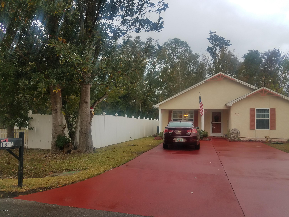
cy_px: 108
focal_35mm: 26
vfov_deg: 53.1
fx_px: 217
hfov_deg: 67.3
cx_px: 144
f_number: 1.7
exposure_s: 1/146
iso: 40
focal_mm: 4.2
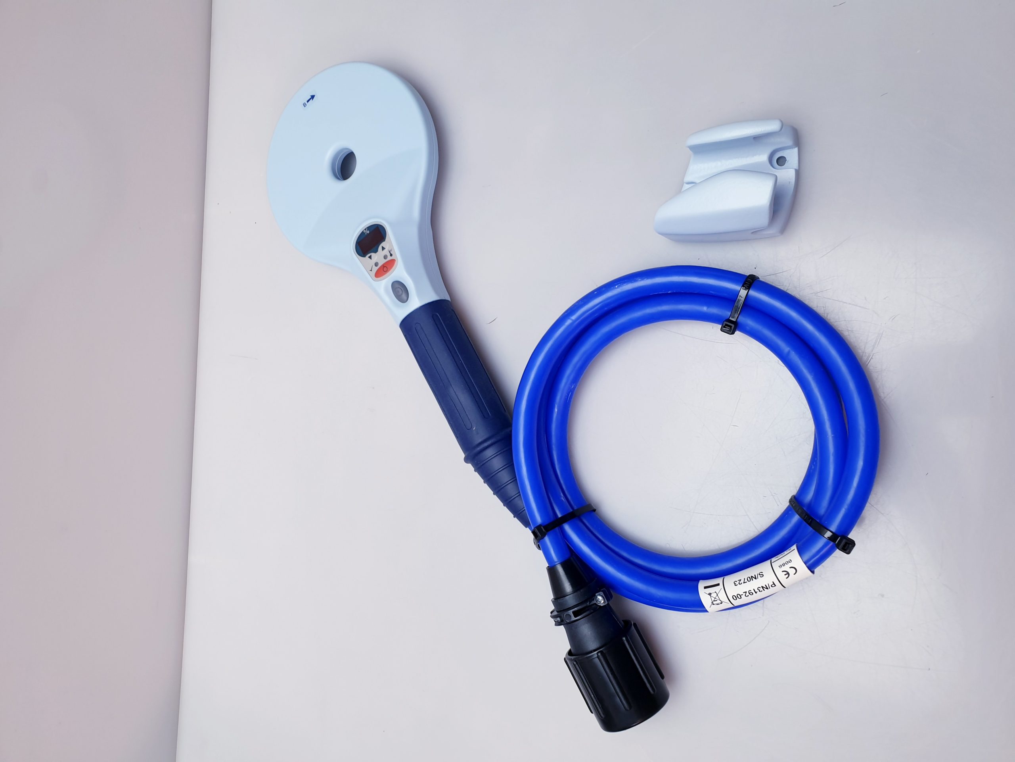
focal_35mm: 26
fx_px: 762
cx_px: 508
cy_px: 381
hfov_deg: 67.3
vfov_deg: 53.1
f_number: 2.4
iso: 80
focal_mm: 4.3
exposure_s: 1/50
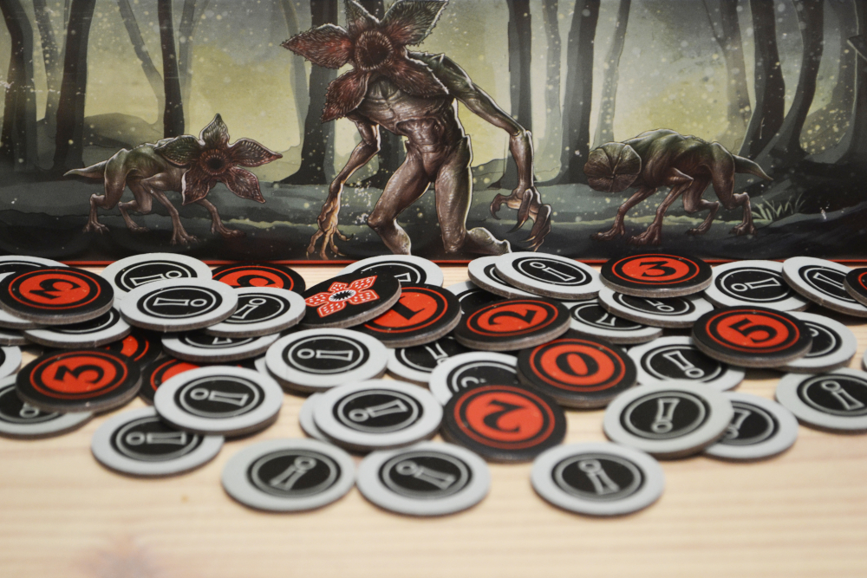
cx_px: 434
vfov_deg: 28.1
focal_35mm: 48
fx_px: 1156
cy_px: 289
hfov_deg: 41.1
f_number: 4.8
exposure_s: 1/60
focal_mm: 32
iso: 1250
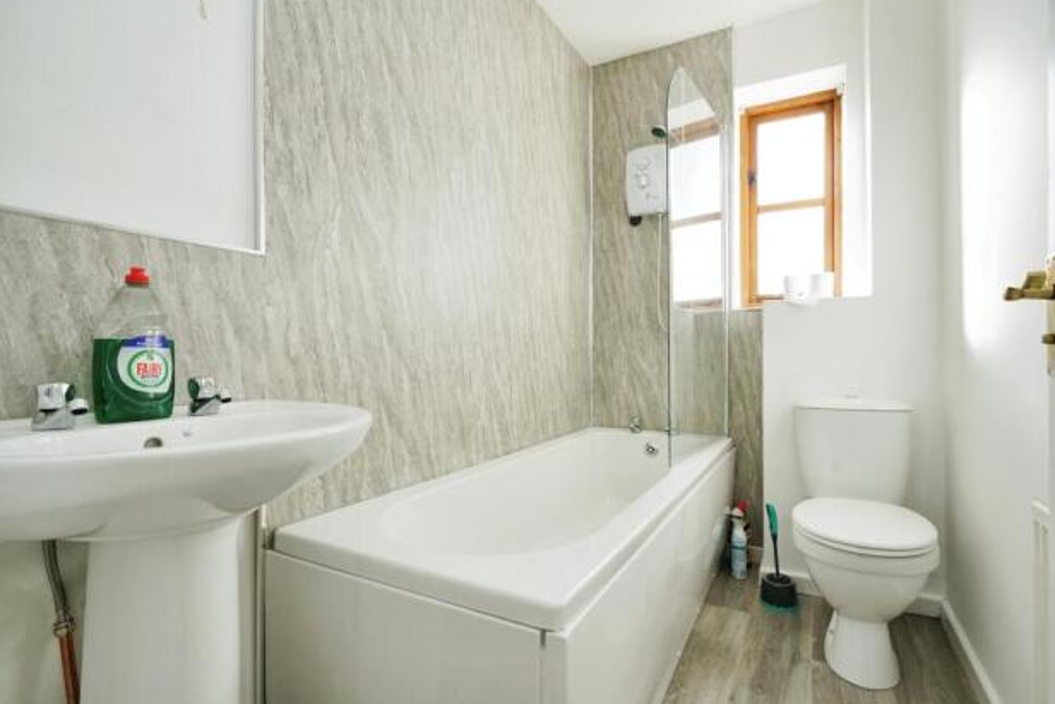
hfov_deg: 93.2
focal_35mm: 17
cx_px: 559
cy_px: 349
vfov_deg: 70.5
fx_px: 498
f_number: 9
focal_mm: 16
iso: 2000
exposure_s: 1/250
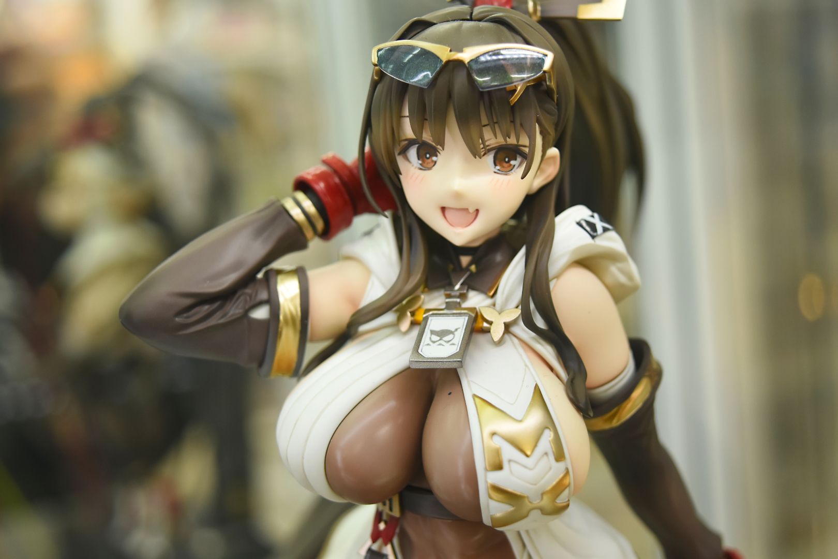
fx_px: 1327
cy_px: 280
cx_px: 419
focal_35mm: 57
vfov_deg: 23.8
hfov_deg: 35.1
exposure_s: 1/80
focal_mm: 38
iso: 640
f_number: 4.8
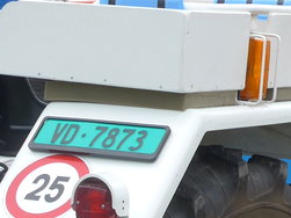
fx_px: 1445
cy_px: 260
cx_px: 103
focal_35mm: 172
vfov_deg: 8.5
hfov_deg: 11.5
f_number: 2.8
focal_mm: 7.5
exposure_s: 1/640
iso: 80
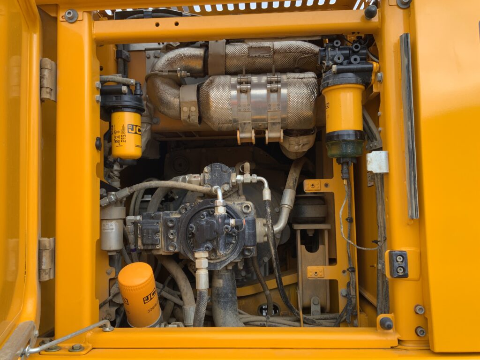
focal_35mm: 29
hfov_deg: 61.7
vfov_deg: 48.2
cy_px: 180
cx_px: 240
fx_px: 402
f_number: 1.8
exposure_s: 1/299
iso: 16
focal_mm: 3
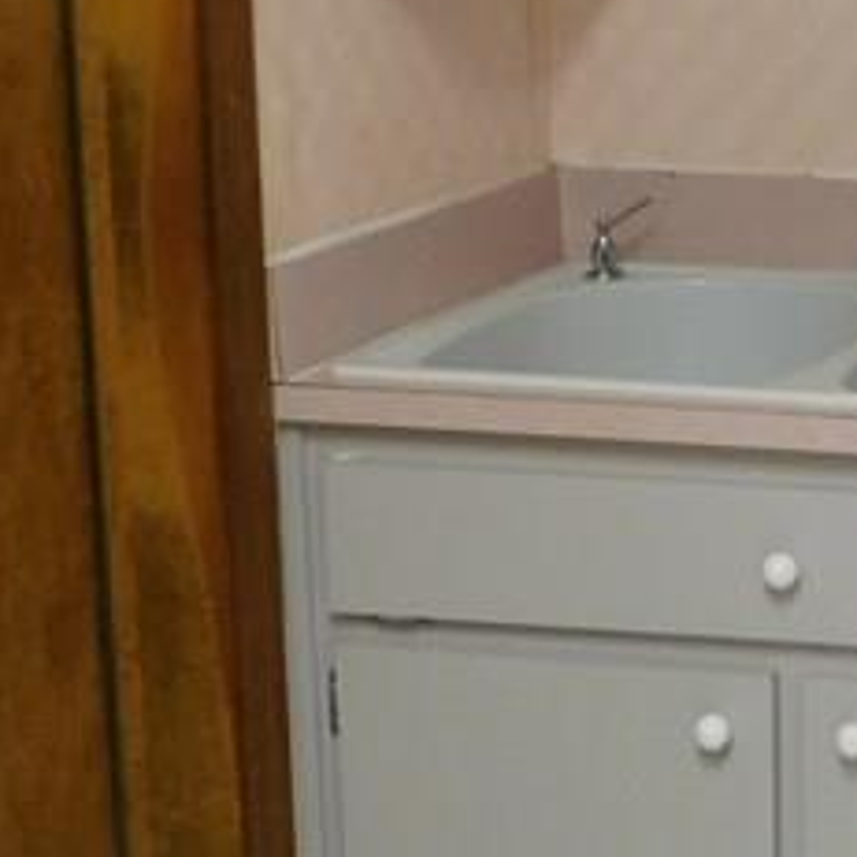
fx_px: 2521
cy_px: 237
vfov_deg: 19.2
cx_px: 1328
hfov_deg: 17.2
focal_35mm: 90
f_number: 3
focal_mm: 4
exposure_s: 1/30
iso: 320
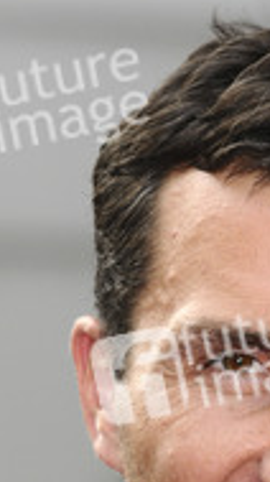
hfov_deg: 1.8
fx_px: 8508
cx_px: 297
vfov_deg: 3.2
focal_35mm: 667
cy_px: 492
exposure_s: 1/250
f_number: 5
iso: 320
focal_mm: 200
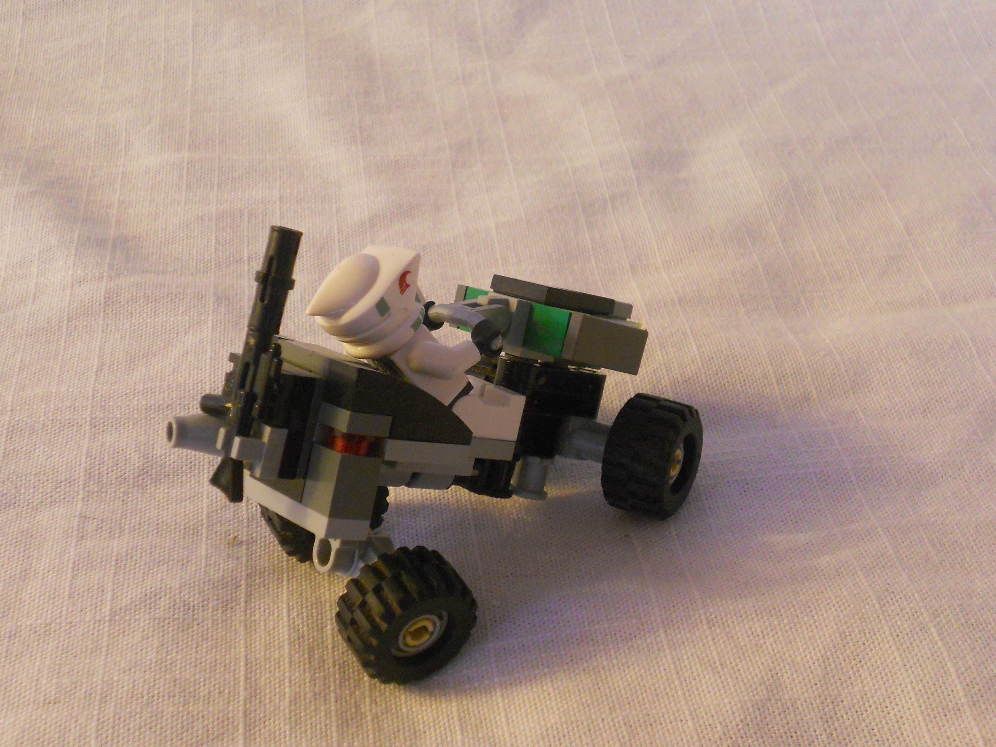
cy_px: 387
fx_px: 1525
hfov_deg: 36.1
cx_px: 446
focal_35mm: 53
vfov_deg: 27.5
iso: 400
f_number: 4.3
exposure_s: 1
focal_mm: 8.2
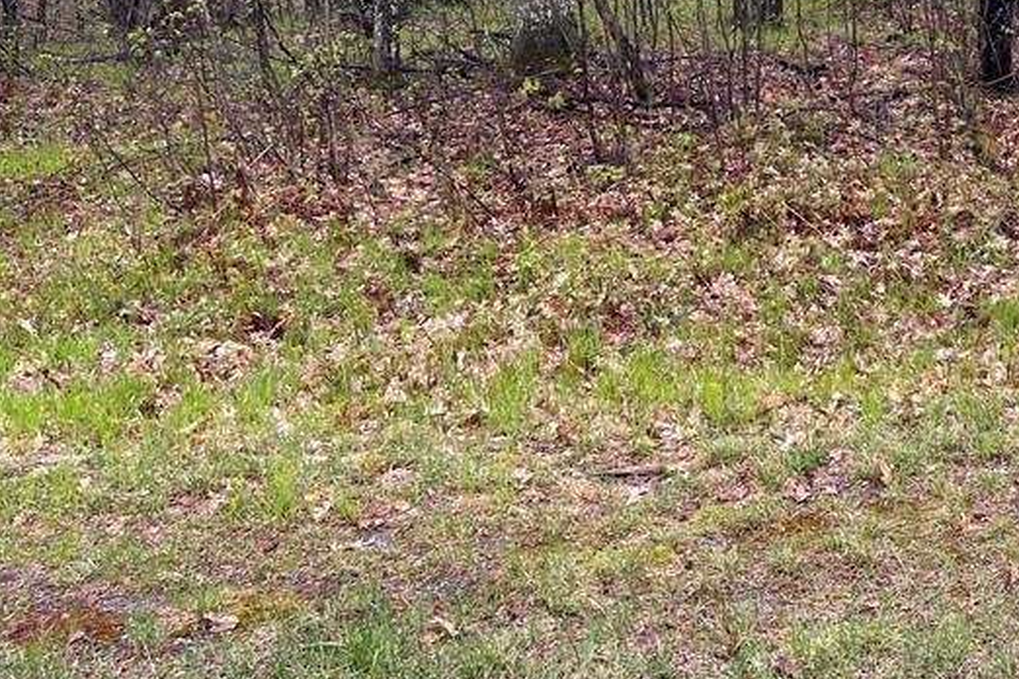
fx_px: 1500
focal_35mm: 53
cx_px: 871
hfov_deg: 35.8
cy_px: 8
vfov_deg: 24.4
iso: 32
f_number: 1.6
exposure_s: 1/159
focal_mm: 5.1
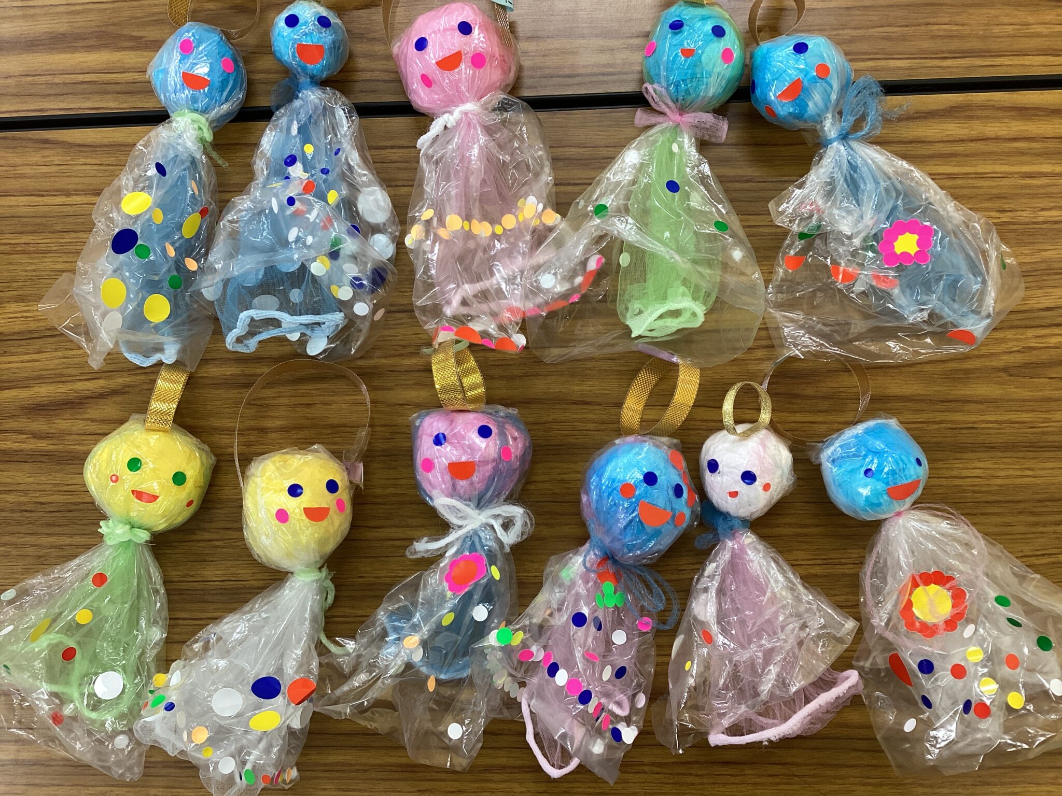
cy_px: 398
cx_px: 531
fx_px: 951
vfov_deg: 45.4
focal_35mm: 31
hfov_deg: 58.4
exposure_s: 1/50
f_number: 2.4
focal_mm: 3.3
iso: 80
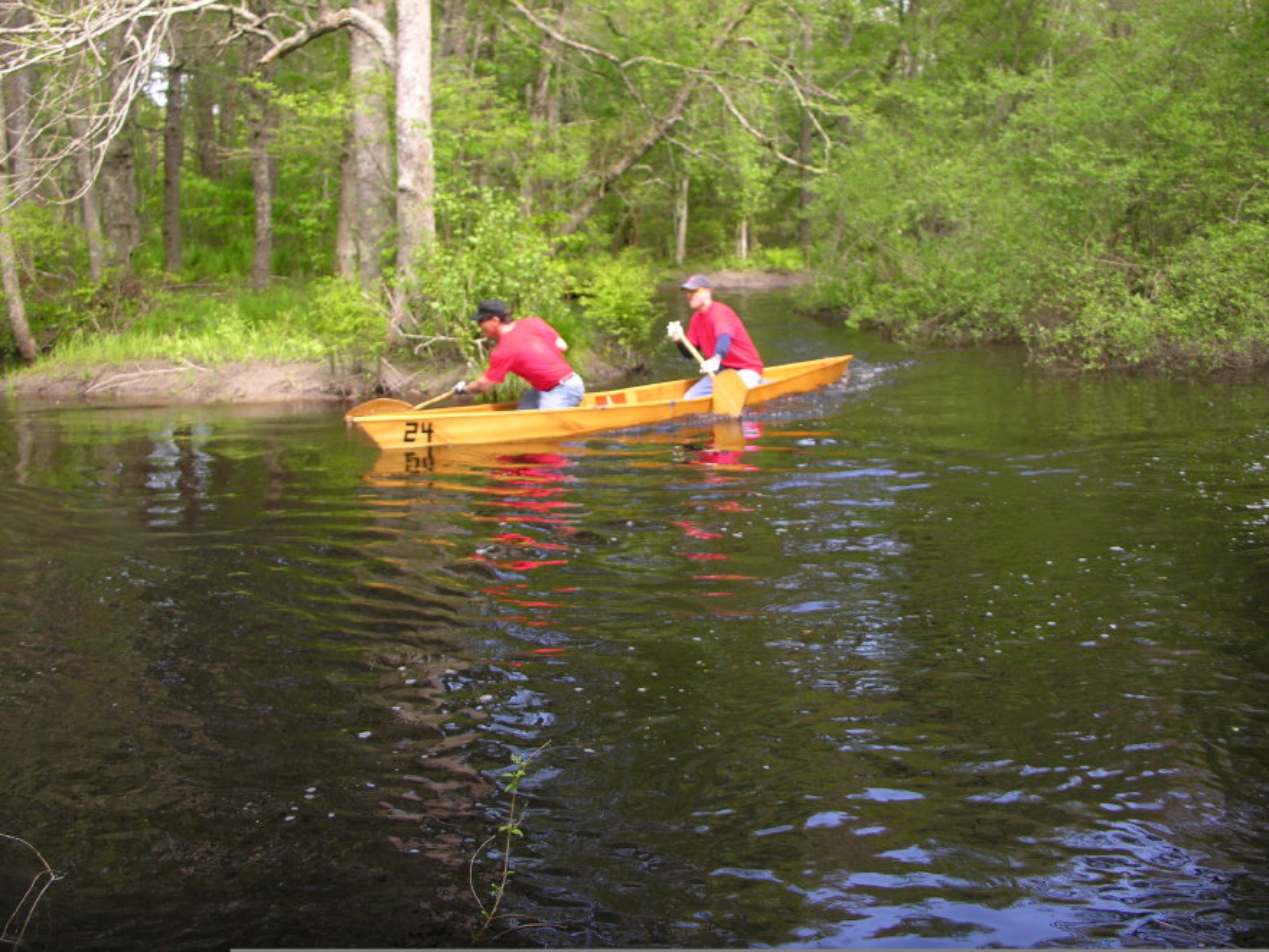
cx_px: 634
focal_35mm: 35
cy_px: 476
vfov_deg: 40.7
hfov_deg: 52.6
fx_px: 1283
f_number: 2.8
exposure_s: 1/125
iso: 50
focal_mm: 8.9
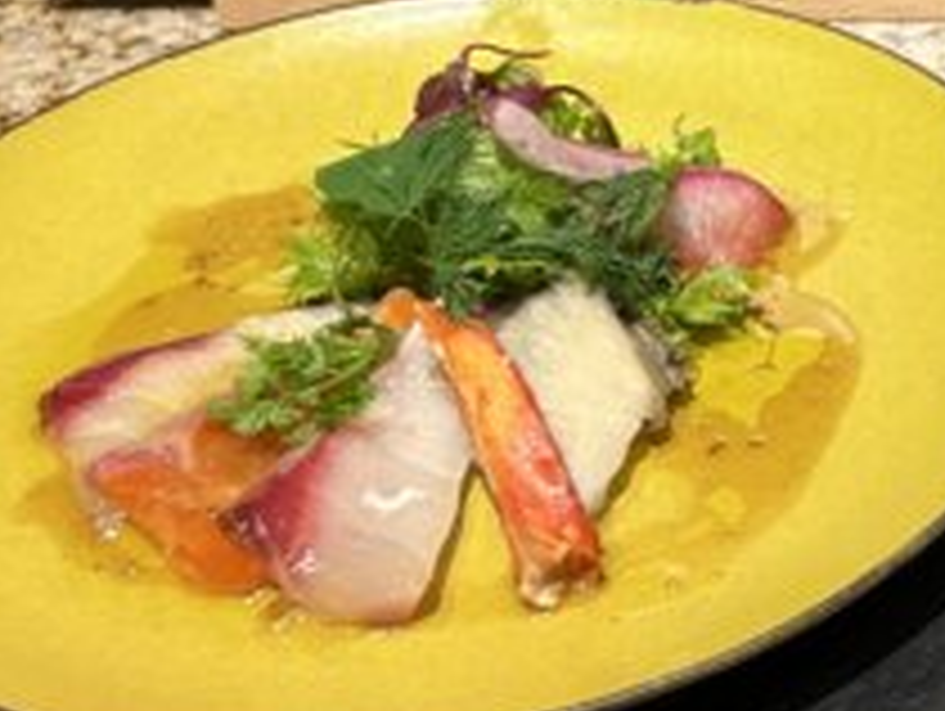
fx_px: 2706
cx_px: 1359
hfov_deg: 18.0
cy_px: 166
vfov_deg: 14.9
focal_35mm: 99
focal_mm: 5.7
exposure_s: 1/50
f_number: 1.5
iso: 80
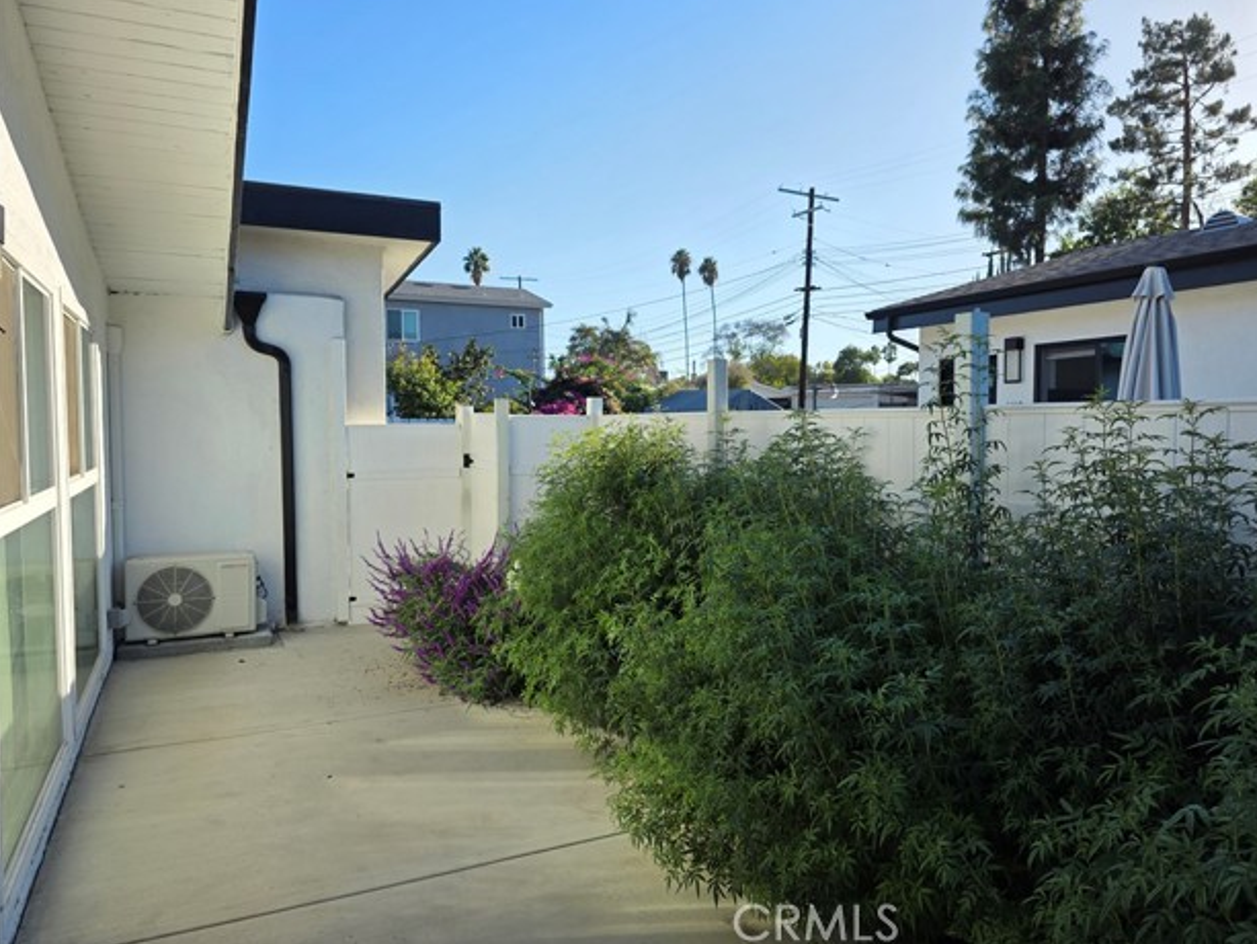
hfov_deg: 71.6
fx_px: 872
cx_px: 652
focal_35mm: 24
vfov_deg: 56.8
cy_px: 460
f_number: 1.7
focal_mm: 6.3
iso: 80
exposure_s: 1/2882
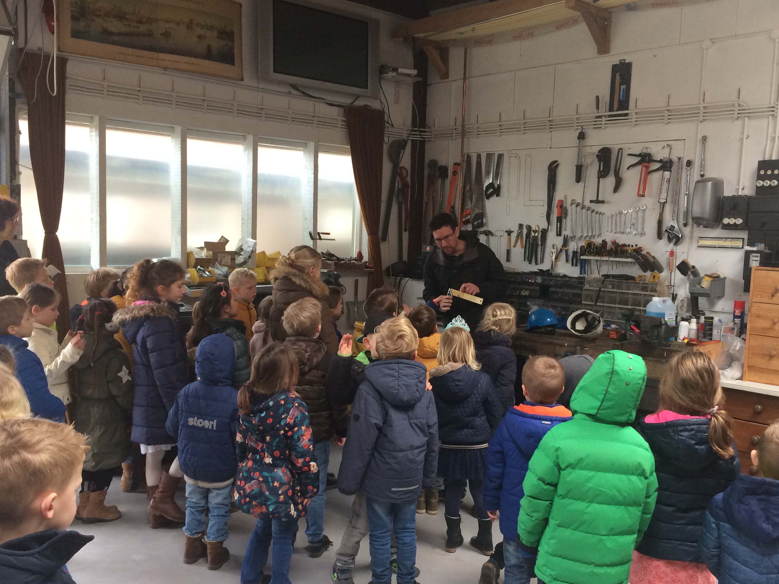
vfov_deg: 40.7
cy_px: 311
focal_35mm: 35
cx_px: 386
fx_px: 788
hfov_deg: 52.6
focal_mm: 4.15
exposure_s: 1/33
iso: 64
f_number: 2.2
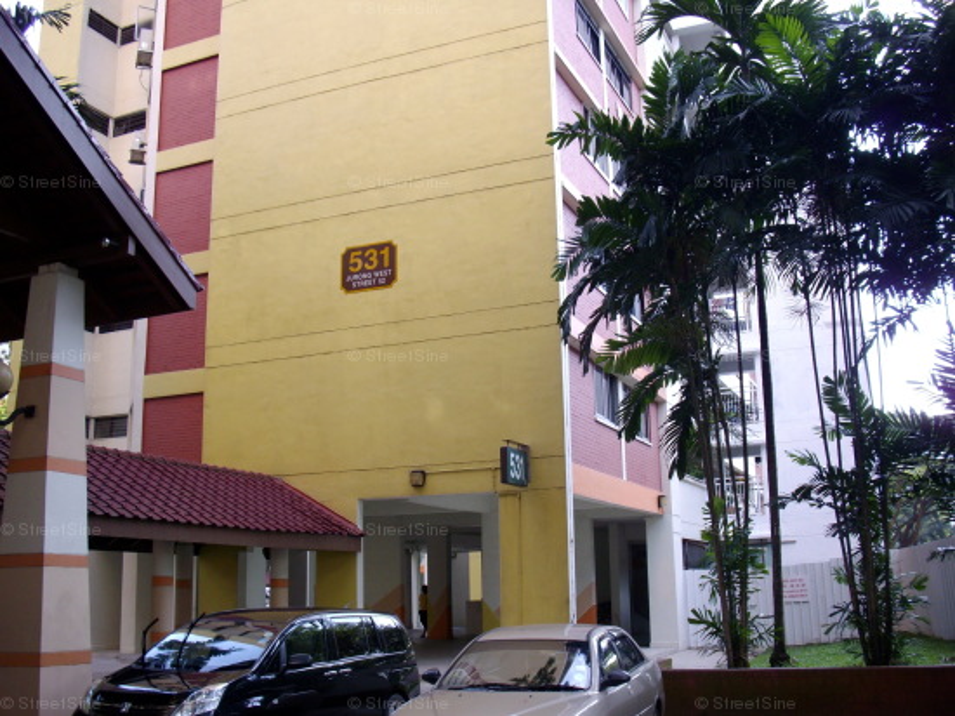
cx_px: 478
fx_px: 1020
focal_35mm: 37
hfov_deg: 50.2
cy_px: 358
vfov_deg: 38.6
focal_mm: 6.2
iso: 93
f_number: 2.8
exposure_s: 1/125
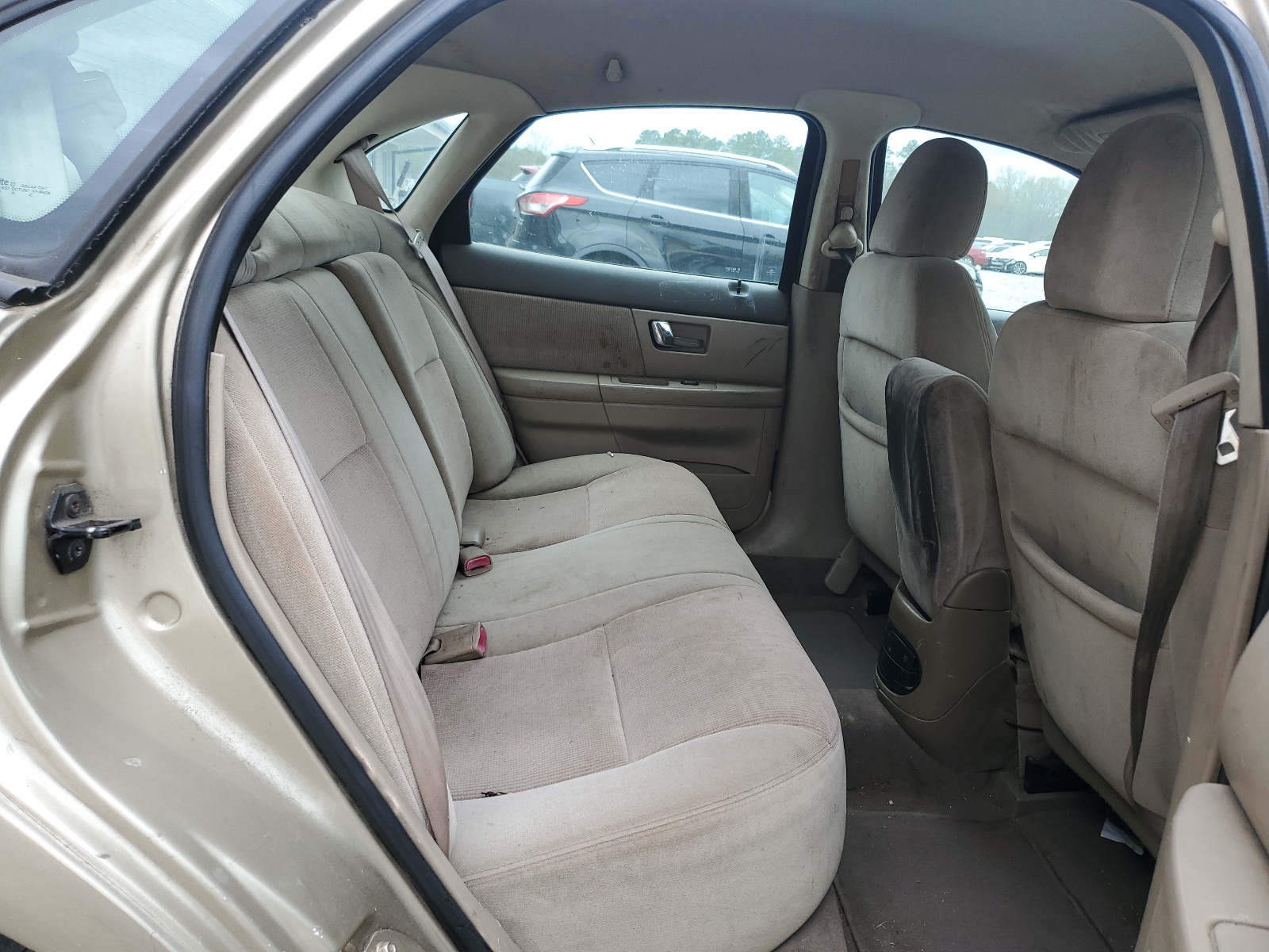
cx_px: 634
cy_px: 476
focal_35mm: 26
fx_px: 953
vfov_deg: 53.1
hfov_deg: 67.3
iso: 50
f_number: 1.5
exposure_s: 1/179
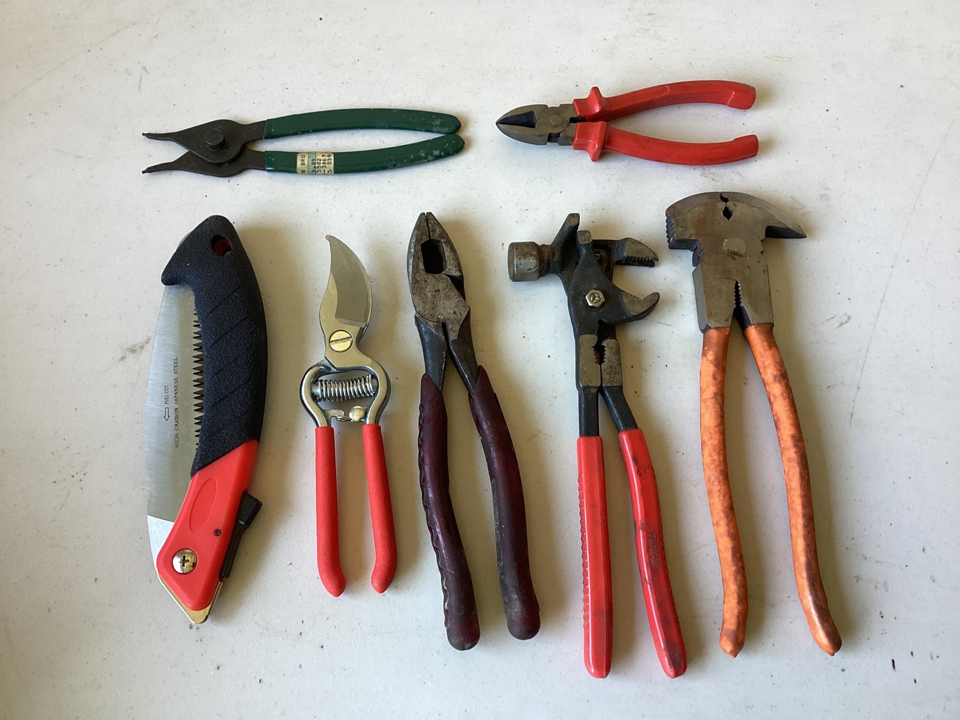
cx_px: 480
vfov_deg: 45.4
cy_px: 360
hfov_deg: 58.3
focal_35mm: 31
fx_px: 860
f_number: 2.4
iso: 100
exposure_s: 1/60
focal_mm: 3.3
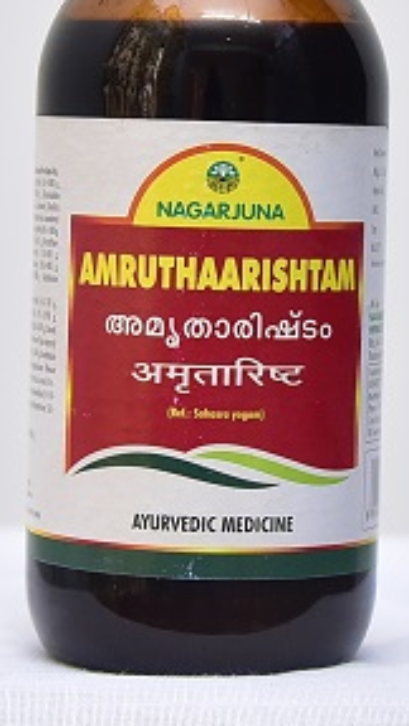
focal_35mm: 84
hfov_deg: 14.4
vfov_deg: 25.2
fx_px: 1620
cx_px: 212
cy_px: 234
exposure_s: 1/100
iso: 1250
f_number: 4
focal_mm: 44
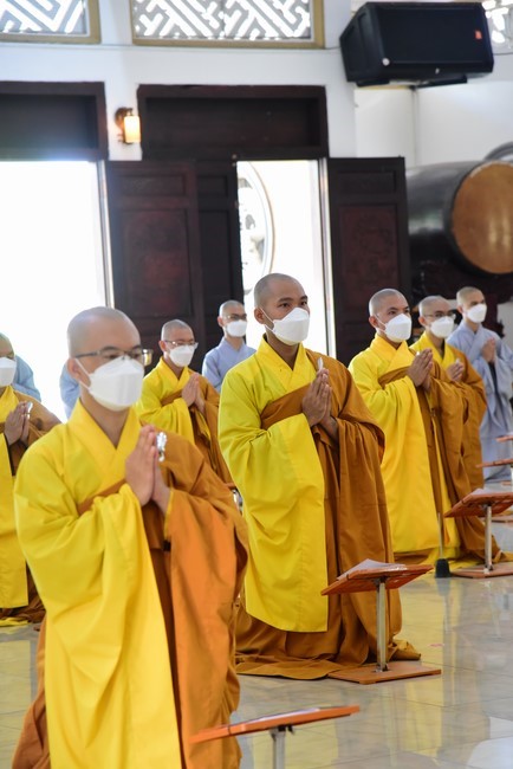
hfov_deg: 11.4
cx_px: 256
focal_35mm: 120
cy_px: 384
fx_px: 2562
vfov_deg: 17.1
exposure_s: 1/125
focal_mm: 120
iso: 4000
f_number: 5.6
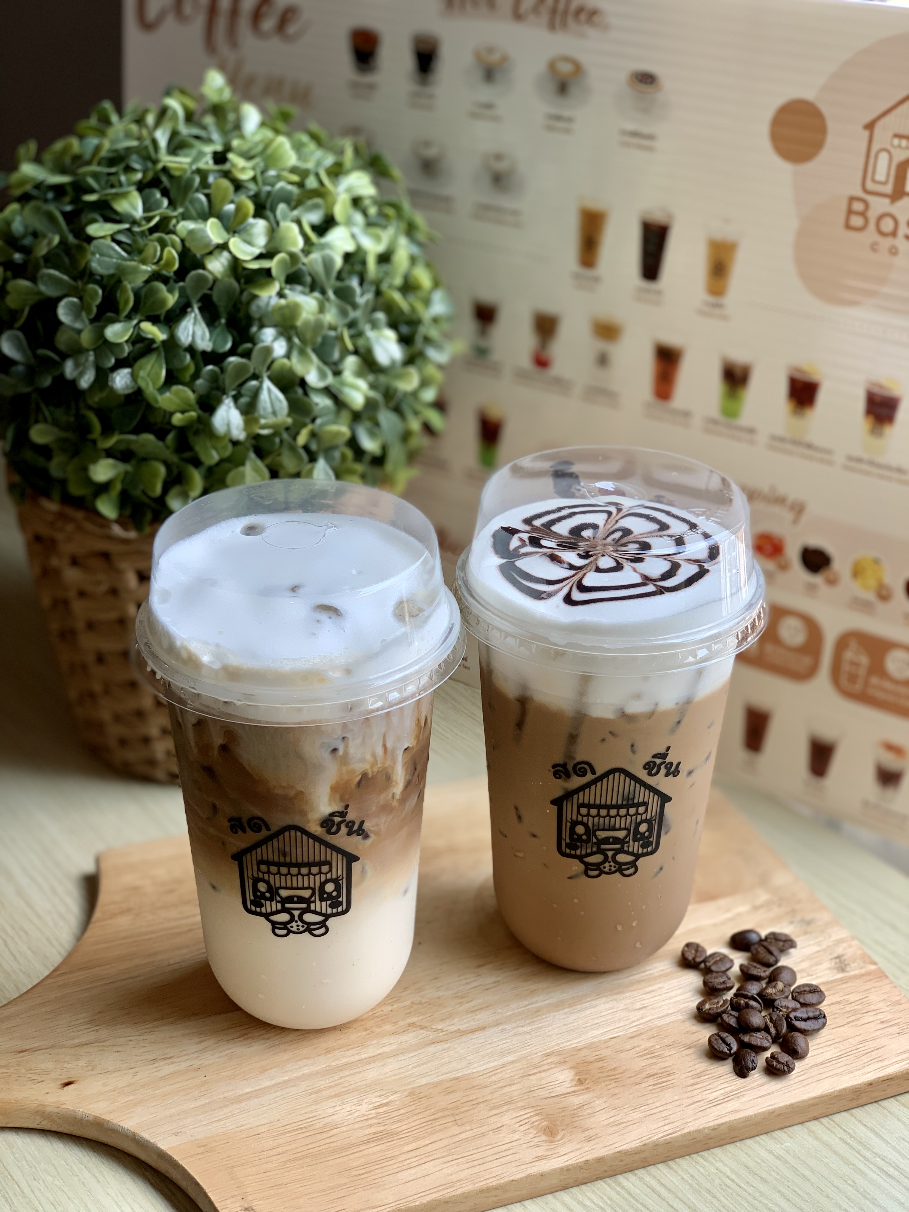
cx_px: 454
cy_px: 606
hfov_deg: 28.0
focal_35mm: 52
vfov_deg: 36.8
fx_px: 1821
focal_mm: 6
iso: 20
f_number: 2.4
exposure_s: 1/122
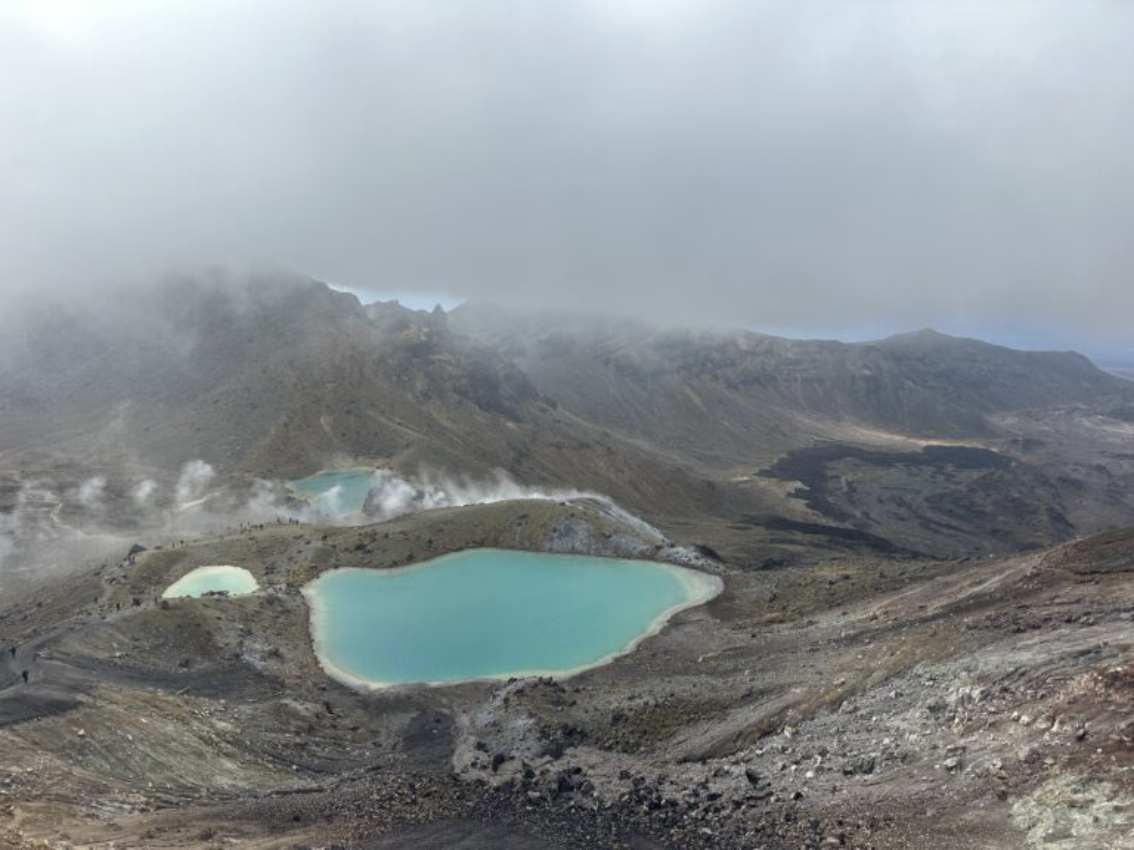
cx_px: 567
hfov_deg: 71.6
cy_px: 425
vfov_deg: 56.8
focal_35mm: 24
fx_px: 786
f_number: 1.78
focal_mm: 6.86
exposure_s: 1/4545
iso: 80
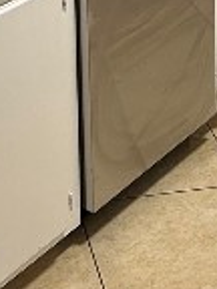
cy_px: -201
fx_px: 1162
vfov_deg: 13.1
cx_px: 100
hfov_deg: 10.7
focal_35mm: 139
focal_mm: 5.7
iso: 125
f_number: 1.5
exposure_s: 1/60
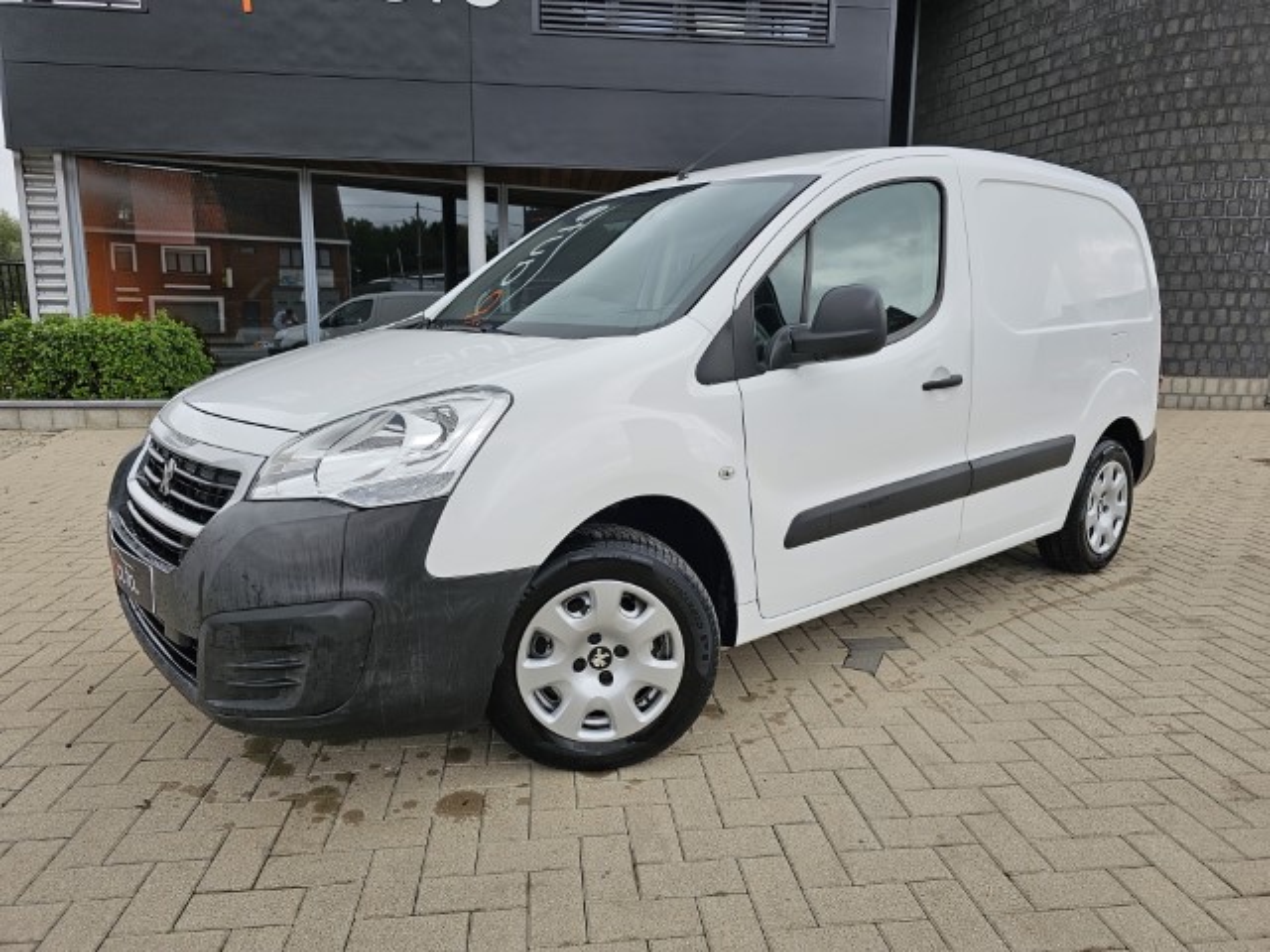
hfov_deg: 73.9
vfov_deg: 58.9
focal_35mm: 23
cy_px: 476
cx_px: 635
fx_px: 844
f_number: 1.7
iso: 10
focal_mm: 6.3
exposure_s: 1/393
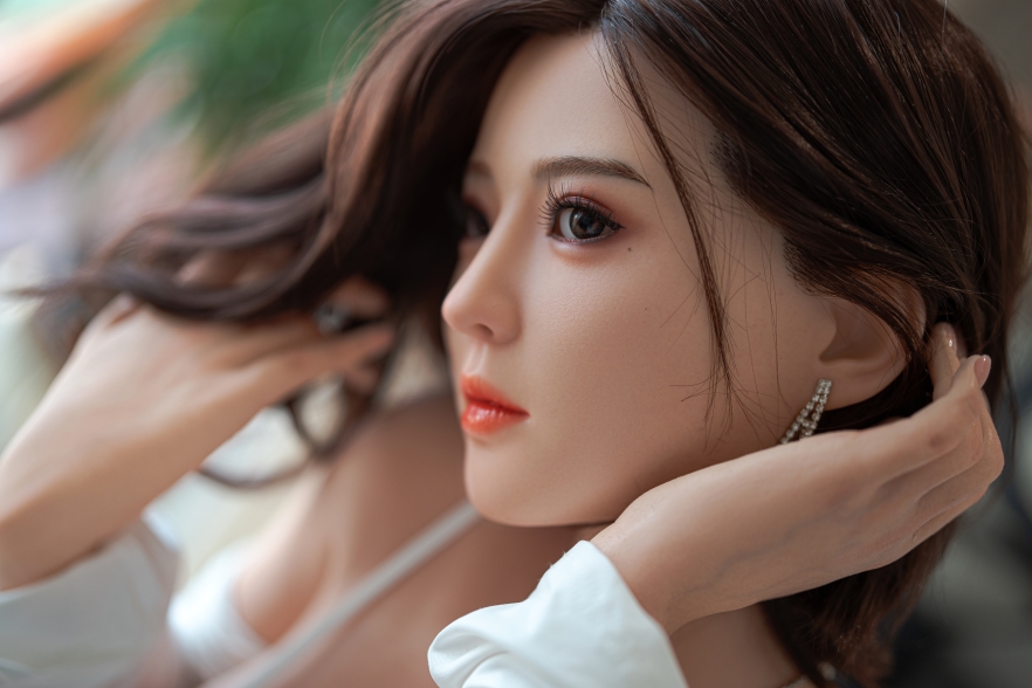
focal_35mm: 51
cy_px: 350
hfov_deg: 38.9
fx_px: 1462
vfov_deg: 26.5
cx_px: 512
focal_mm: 50
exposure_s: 1/250
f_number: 1.4
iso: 100
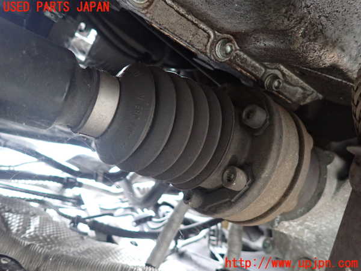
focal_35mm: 25
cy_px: 136
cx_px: 180
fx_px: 261
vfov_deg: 54.9
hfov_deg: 69.4
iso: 800
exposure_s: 1/25
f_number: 2
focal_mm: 4.5
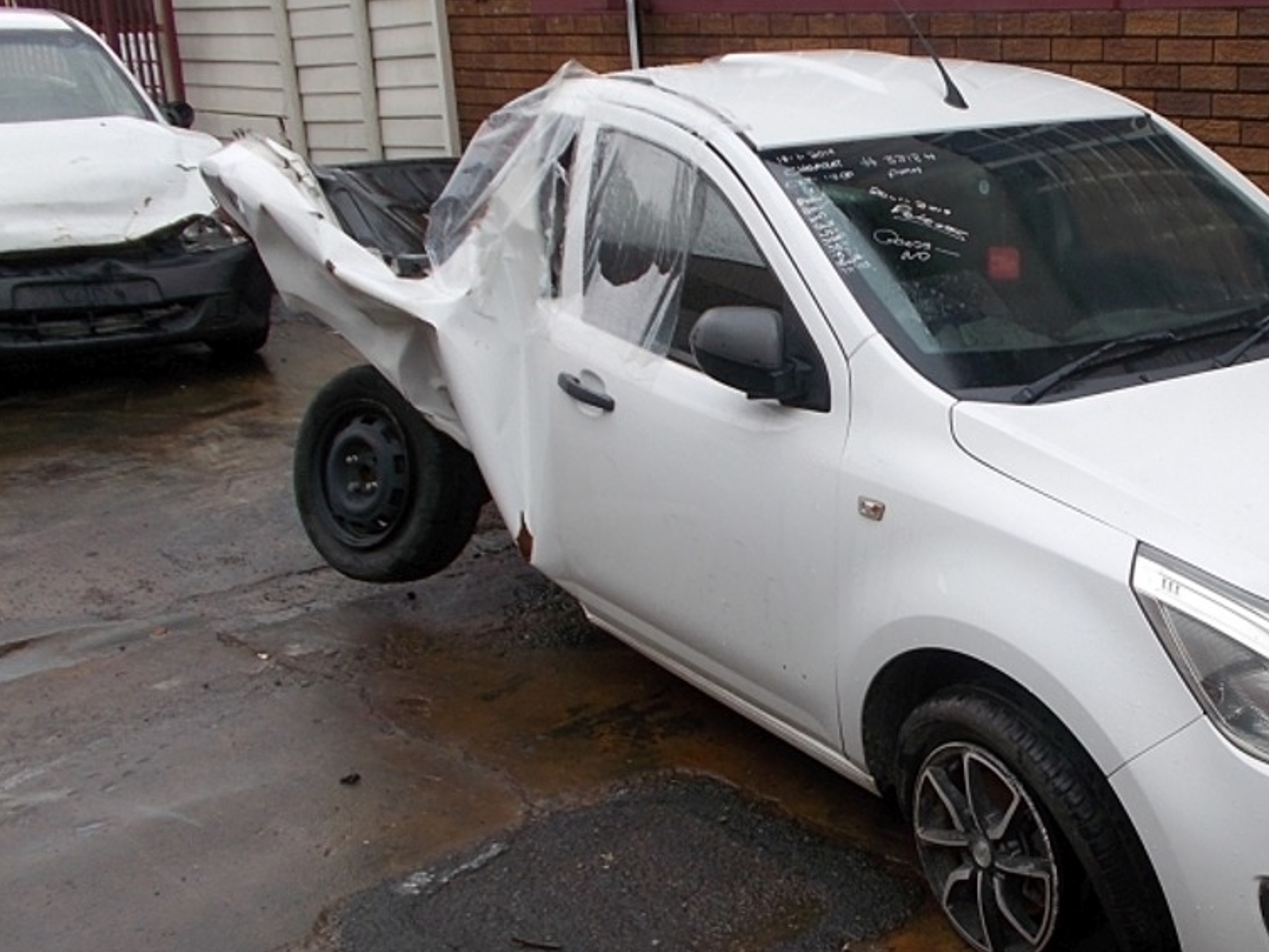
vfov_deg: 34.2
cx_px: 1017
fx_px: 1540
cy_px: 570
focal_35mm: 42
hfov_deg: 42.7
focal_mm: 4.6
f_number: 3.2
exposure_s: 1/250
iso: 80
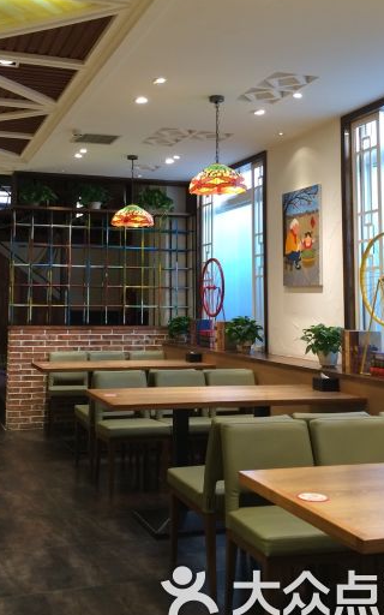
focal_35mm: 42
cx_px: 147
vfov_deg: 46.8
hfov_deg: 30.4
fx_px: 703
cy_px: 237
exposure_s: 1/33
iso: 125
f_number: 2.2
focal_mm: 4.15
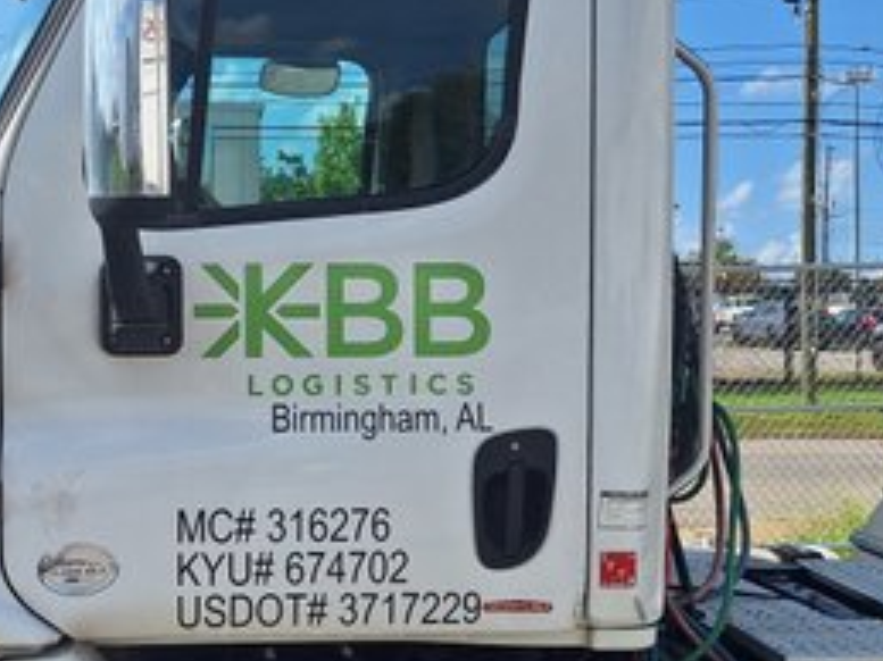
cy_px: 298
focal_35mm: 56
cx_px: 261
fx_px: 1428
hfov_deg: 33.9
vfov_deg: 26.1
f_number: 1.8
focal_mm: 5.54
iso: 40
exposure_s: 1/4149
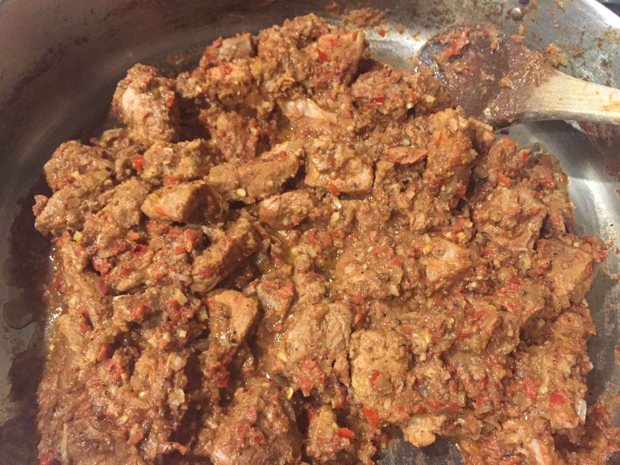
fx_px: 519
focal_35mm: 29
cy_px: 232
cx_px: 310
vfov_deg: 48.2
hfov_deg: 61.7
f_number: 2.2
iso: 400
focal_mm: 4.15
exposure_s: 1/17
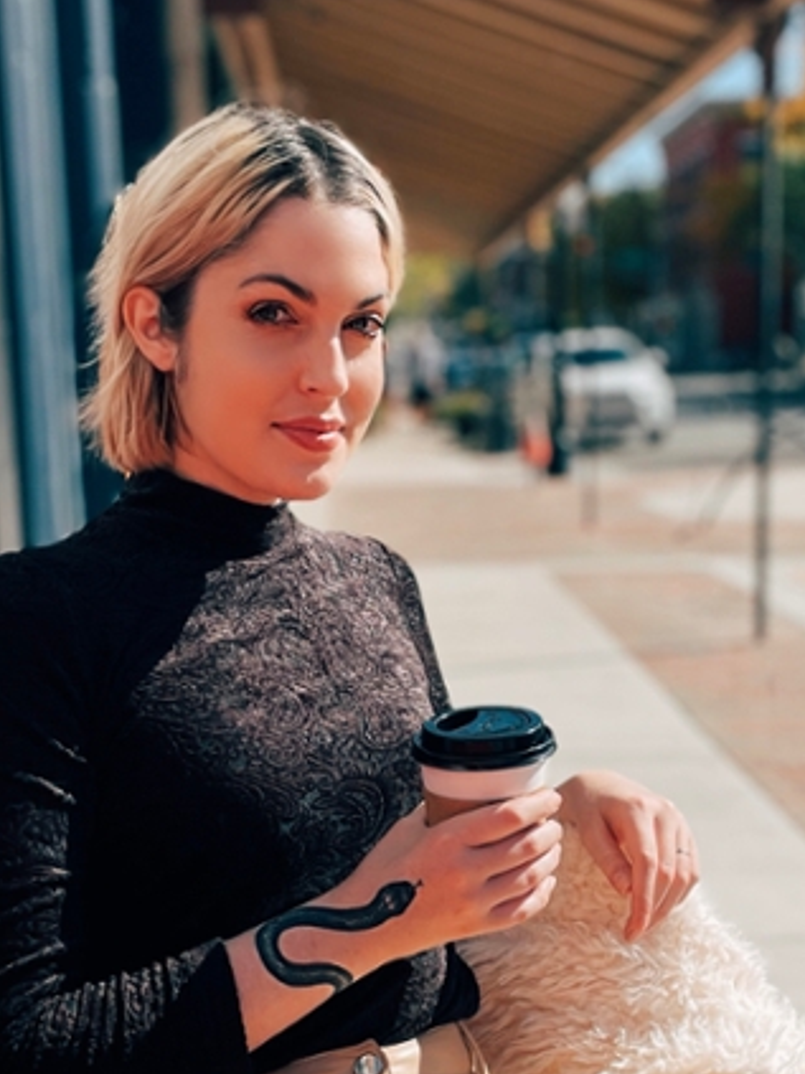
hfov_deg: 35.0
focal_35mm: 41
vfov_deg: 45.8
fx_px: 1272
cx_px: 338
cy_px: 562
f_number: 1.6
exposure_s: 1/3205
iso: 50
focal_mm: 4.2
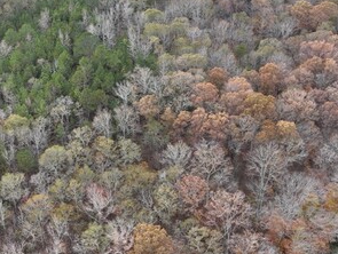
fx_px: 508
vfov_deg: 28.1
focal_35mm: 52
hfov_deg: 36.6
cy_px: 119
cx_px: 127
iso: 100
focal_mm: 12.29
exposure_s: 1/30
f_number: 2.8
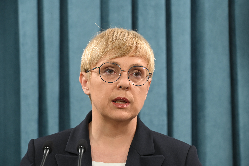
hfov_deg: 10.3
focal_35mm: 200
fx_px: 1382
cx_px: 124
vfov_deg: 6.9
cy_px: 83
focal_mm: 200
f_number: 7.1
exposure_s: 1/160
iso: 2000
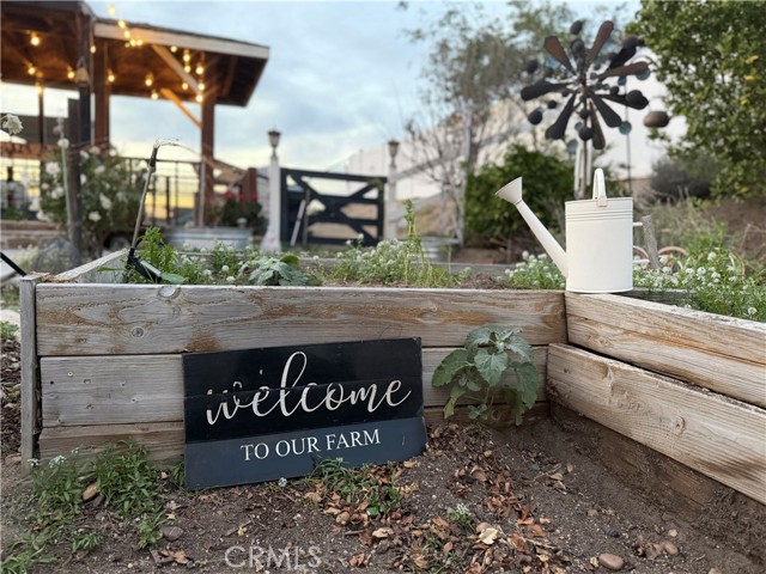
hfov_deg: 71.6
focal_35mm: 24
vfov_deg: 56.8
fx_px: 531
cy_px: 287
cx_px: 383
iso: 500
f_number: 1.78
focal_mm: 6.76
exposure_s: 1/60
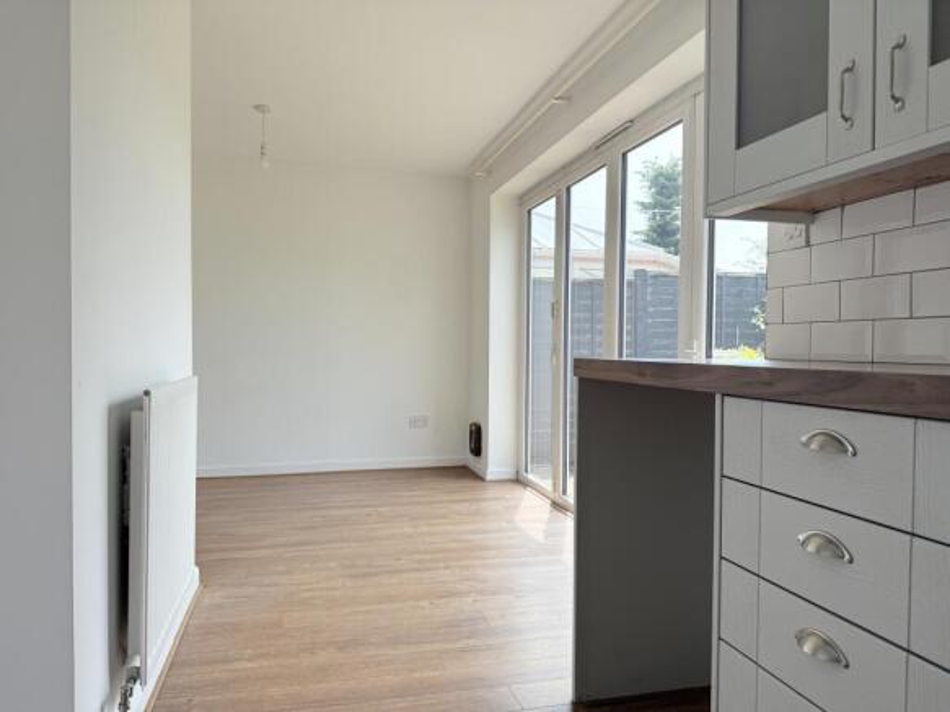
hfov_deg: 71.6
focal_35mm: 24
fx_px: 659
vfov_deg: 56.8
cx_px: 475
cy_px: 356
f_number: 1.78
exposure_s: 1/878
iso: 100
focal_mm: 6.76
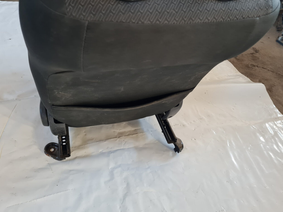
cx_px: 133
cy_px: 97
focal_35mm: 29
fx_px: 237
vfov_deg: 48.2
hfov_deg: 61.6
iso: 200
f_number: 1.8
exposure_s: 1/50
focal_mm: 5.4
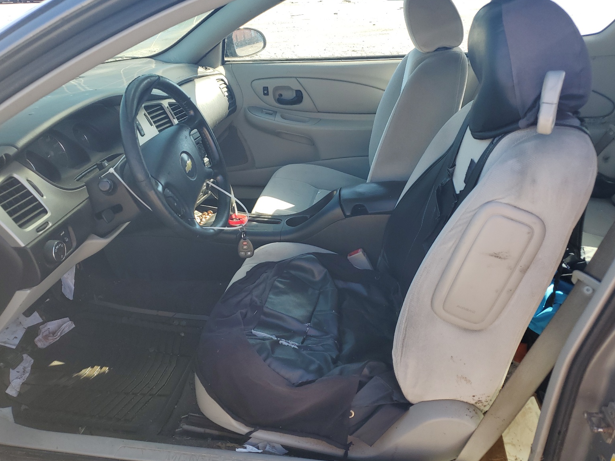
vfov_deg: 51.4
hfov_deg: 65.3
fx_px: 480
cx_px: 308
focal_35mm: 27
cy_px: 234
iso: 50
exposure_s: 1/500
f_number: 1.5
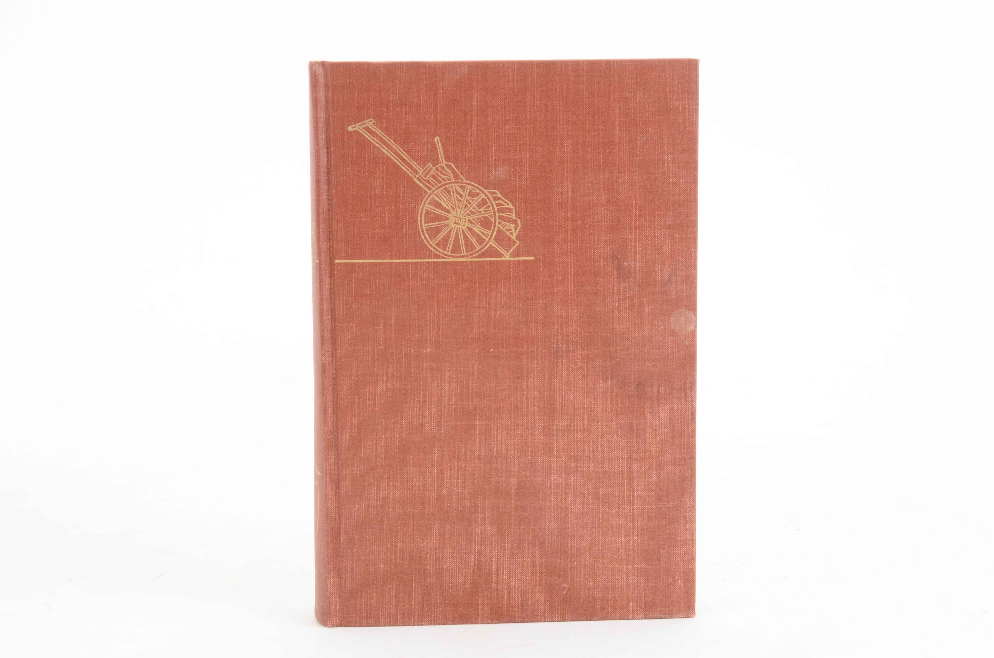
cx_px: 497
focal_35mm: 60
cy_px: 329
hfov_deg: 33.5
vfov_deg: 22.5
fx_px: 1653
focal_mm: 40
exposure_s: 1/80
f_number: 11
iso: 400
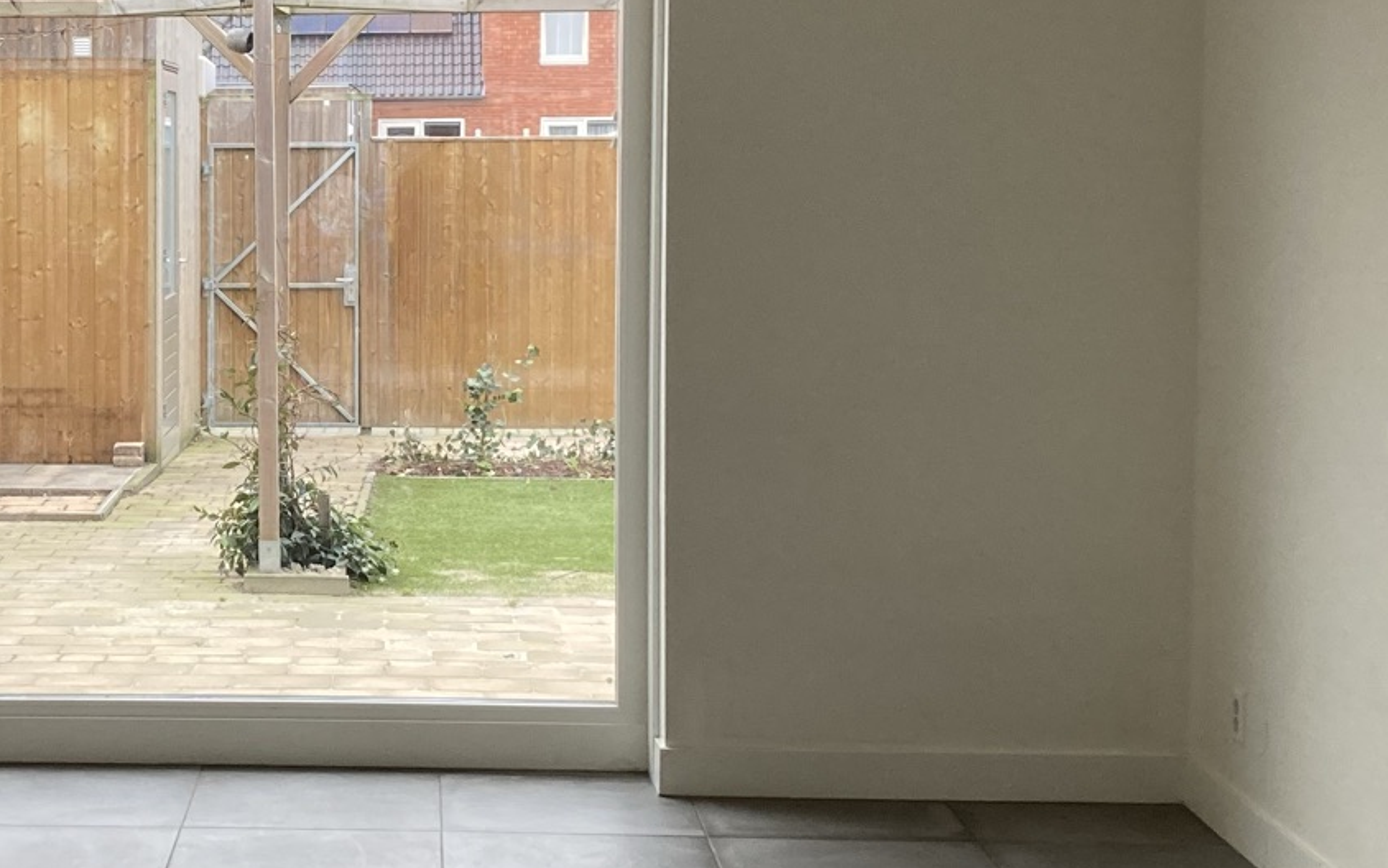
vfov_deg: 18.1
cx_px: 169
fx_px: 2724
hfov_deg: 27.7
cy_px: 363
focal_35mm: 72
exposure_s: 1/121
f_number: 1.8
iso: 80
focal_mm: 3.99
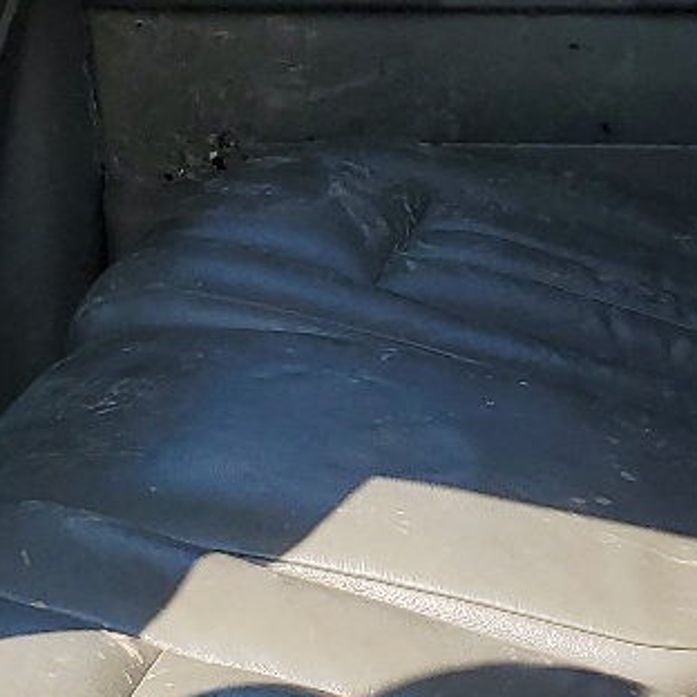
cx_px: 442
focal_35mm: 118
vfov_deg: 14.8
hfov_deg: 14.8
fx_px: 2688
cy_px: 375
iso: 50
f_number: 1.5
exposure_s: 1/1250
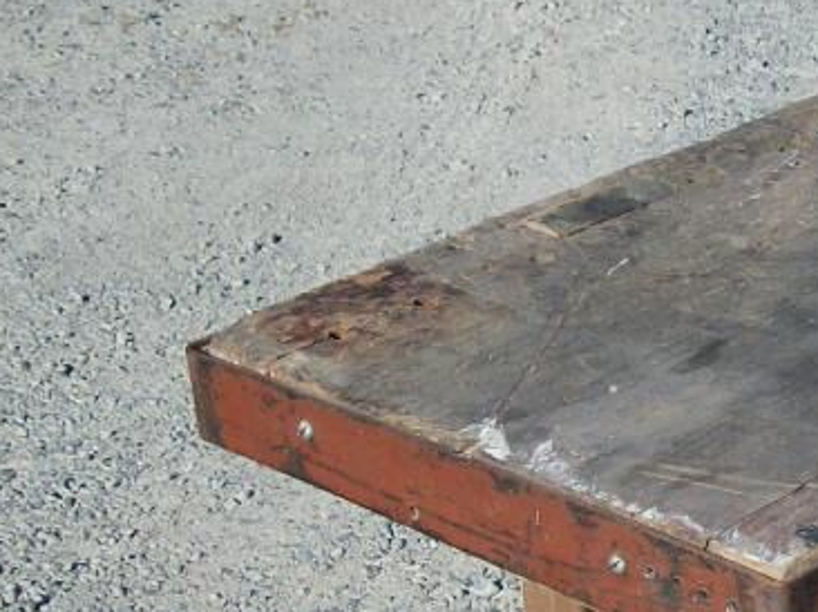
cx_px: 992
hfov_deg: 16.8
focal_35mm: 112
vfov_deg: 13.1
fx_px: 2645
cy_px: 525
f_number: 8.8
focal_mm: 5.7
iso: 80
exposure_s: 1/200
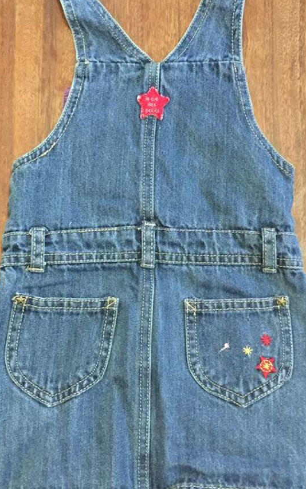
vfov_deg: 41.7
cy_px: 212
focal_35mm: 48
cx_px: 147
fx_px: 640
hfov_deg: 26.9
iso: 200
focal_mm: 4.15
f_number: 2.2
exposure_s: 1/8
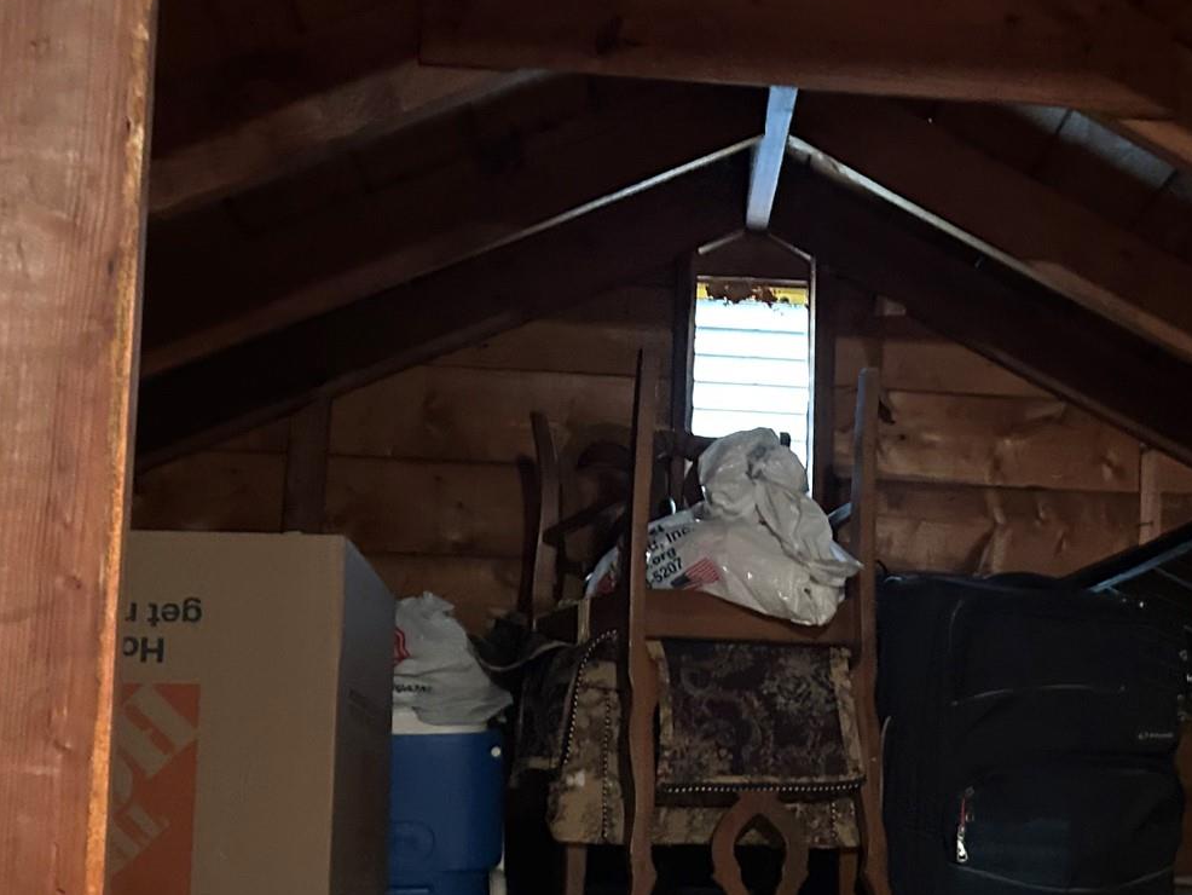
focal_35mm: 54
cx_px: 868
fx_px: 1860
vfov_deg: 26.8
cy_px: 619
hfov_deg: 34.9
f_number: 1.5
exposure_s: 1/24
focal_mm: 5.7
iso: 1000
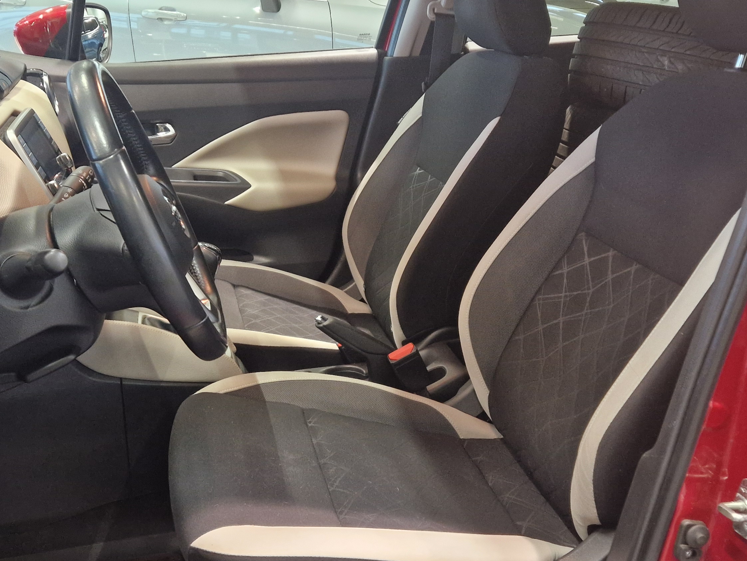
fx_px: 885
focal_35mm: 41
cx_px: 373
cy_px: 283
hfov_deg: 45.8
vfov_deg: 35.1
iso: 500
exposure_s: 1/100
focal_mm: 5.4
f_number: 1.8
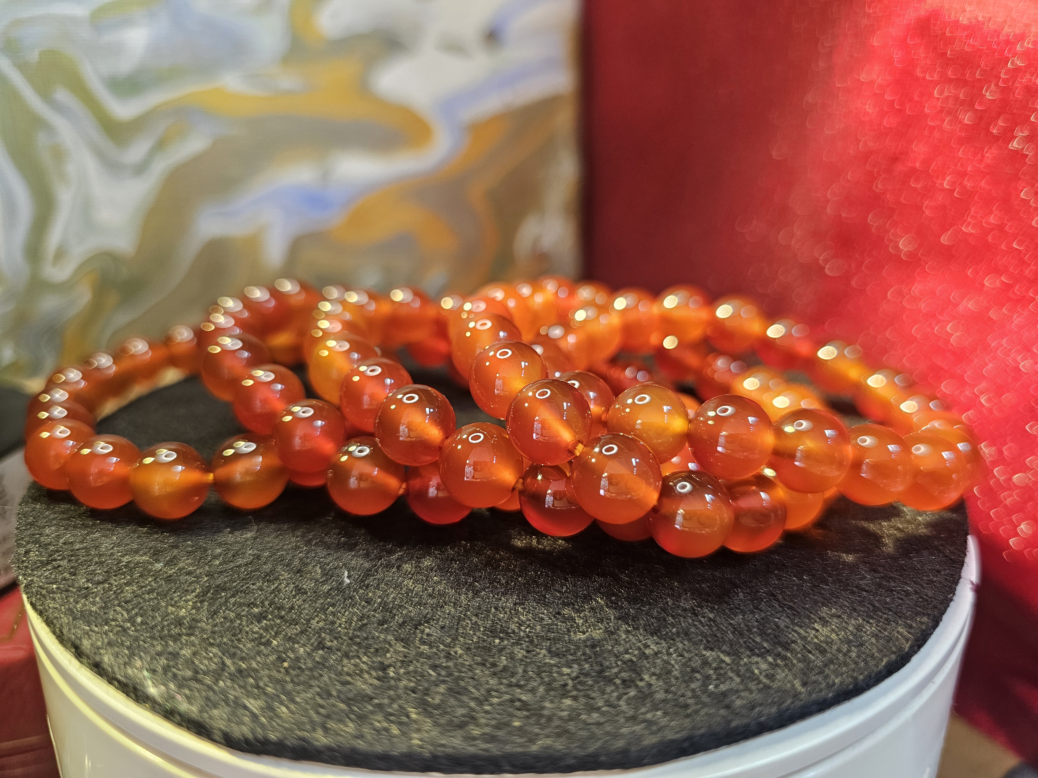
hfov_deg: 73.9
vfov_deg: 58.9
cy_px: 389
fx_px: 690
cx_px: 519
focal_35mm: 23
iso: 160
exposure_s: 1/100
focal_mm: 6.3
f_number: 1.7
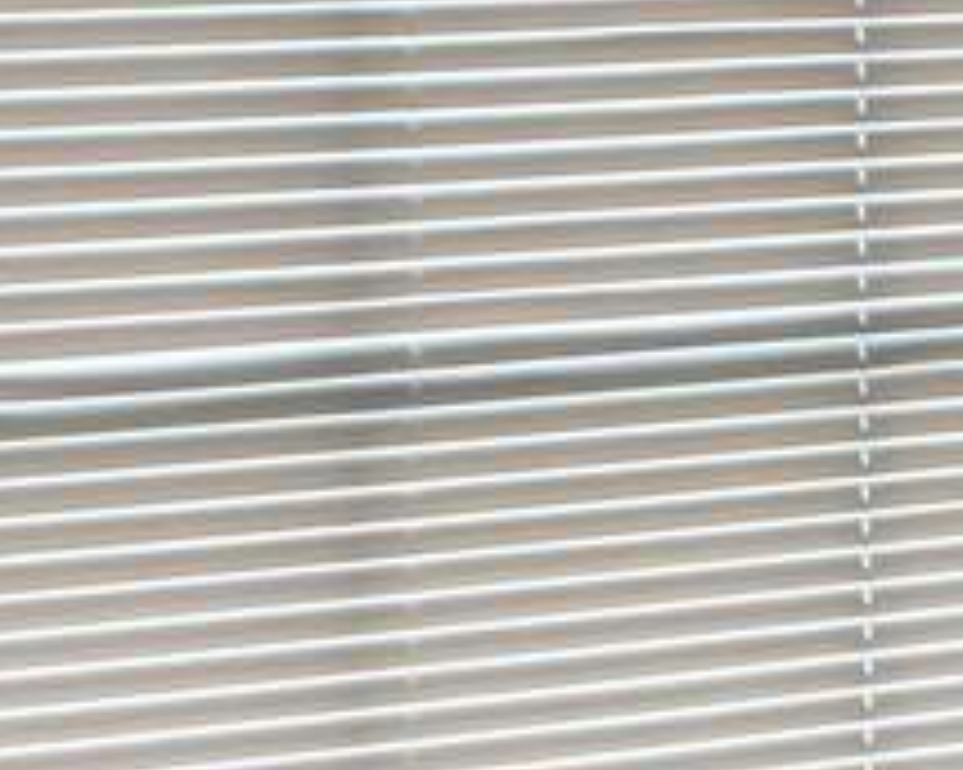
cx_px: 2151
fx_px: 5413
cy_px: -9
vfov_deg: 8.1
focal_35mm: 190
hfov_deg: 9.3
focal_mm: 5.96
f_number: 1.6
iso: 40
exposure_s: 1/120
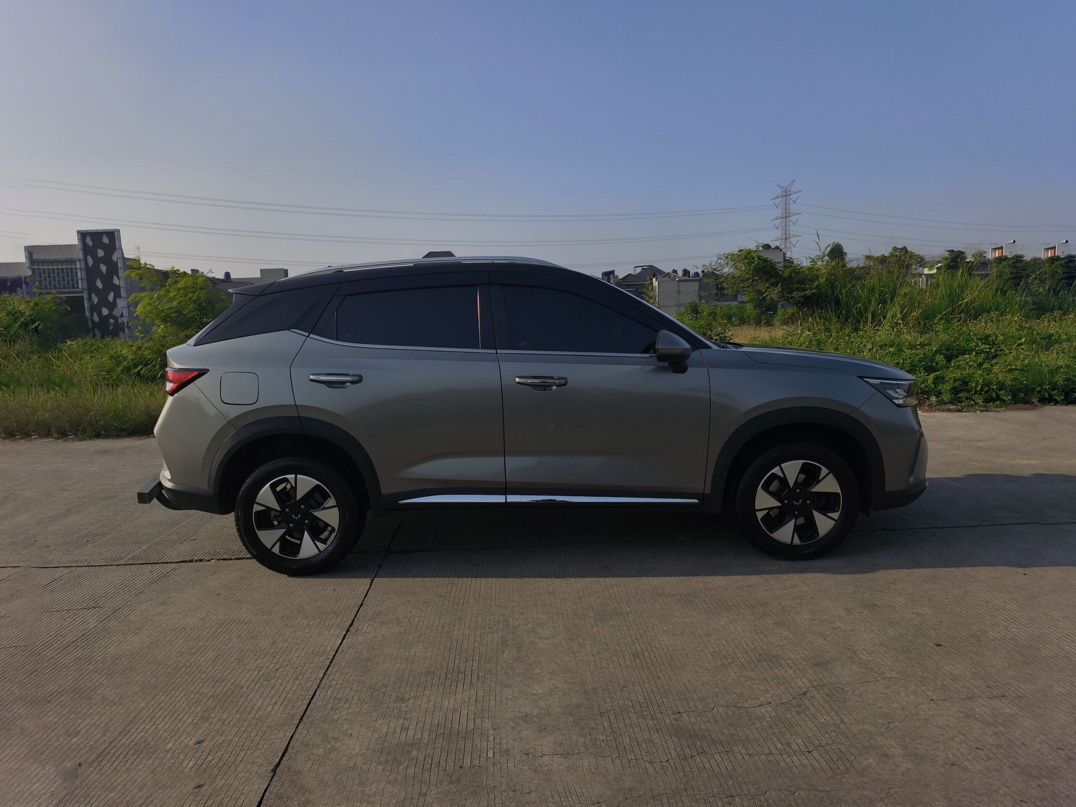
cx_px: 538
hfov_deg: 73.9
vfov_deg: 58.9
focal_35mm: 23
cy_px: 404
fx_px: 715
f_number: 1.6
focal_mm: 6.57
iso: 50
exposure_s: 1/2663
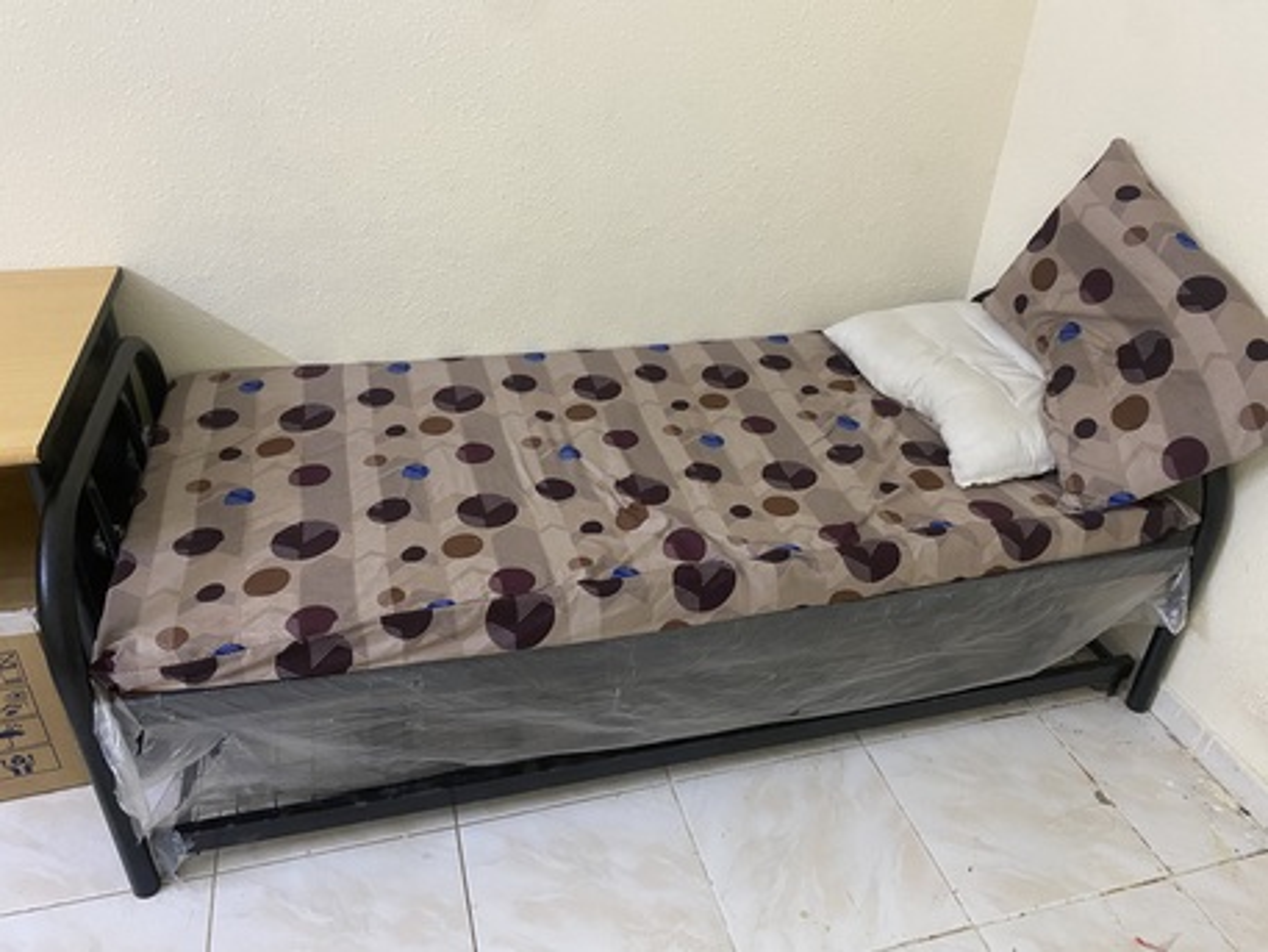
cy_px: 476
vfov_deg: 53.1
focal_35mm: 26
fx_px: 953
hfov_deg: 67.3
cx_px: 634
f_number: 1.8
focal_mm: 4.25
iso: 400
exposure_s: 1/40
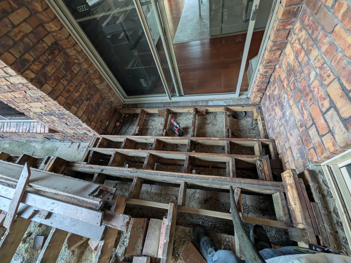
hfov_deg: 102.1
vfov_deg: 85.7
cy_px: 132
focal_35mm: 14
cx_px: 176
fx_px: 142
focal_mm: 1.85
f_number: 2.2
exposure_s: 1/51.9
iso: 231
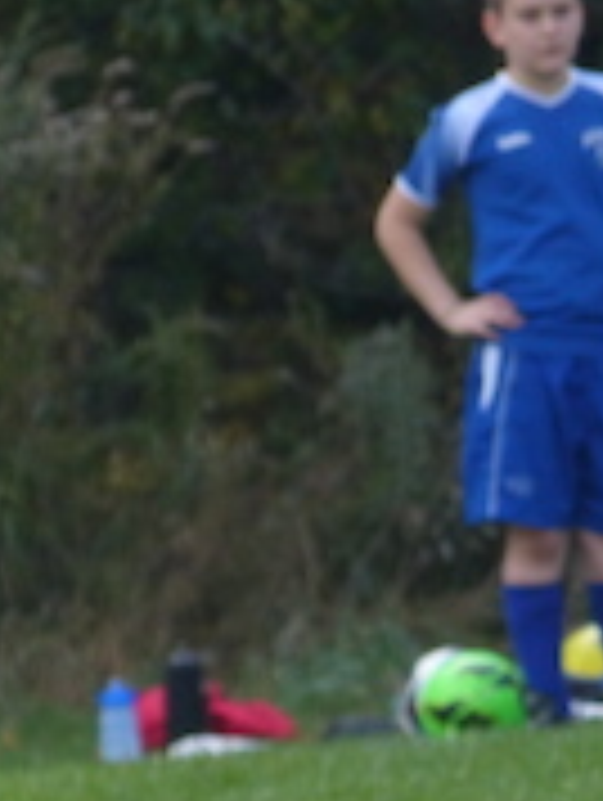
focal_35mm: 1236
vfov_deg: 1.6
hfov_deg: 1.2
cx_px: 1069
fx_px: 28639
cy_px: 644
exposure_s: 1/500
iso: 250
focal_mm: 74.3
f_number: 2.8
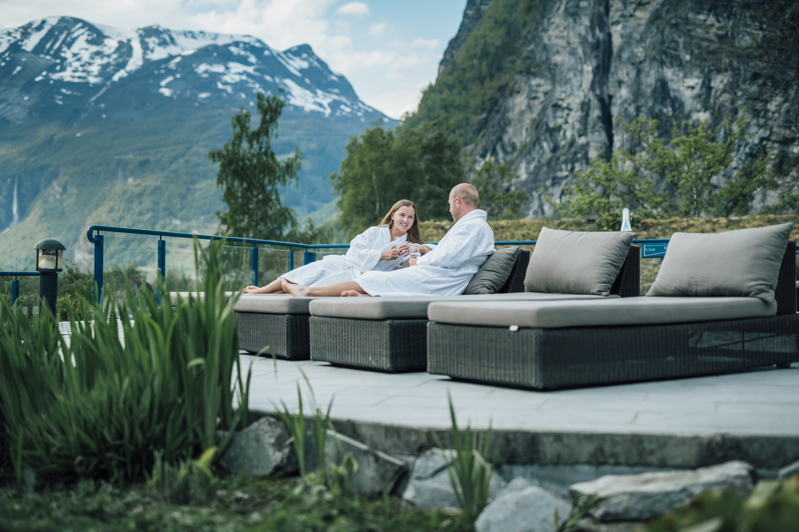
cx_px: 400
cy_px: 266
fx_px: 1110
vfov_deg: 27.0
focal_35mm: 50
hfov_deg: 39.6
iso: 100
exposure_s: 1/1600
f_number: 1.8
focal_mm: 50
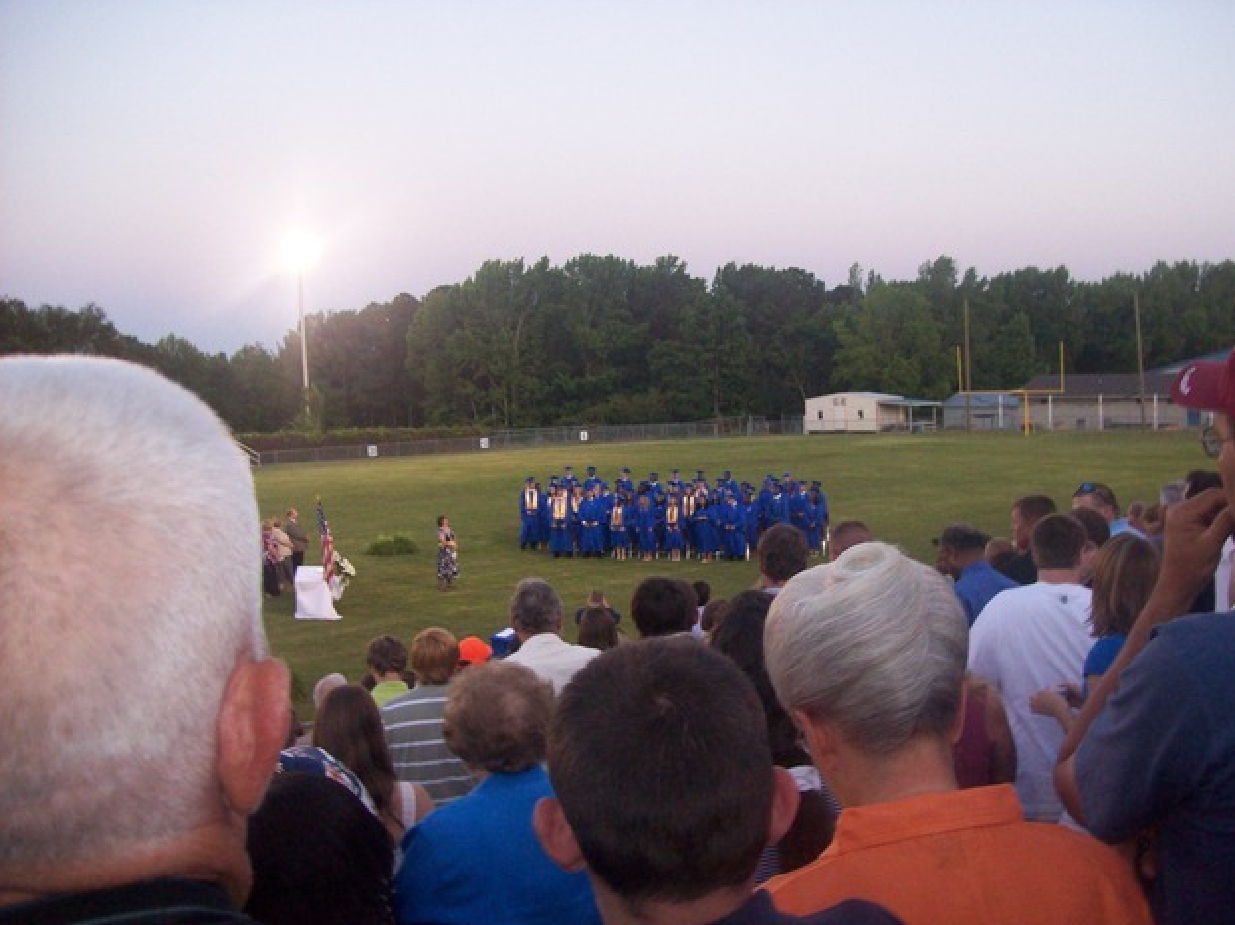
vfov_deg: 38.7
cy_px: 465
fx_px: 1320
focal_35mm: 37
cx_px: 628
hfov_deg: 50.1
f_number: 2.7
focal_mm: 6
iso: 200
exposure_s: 1/64
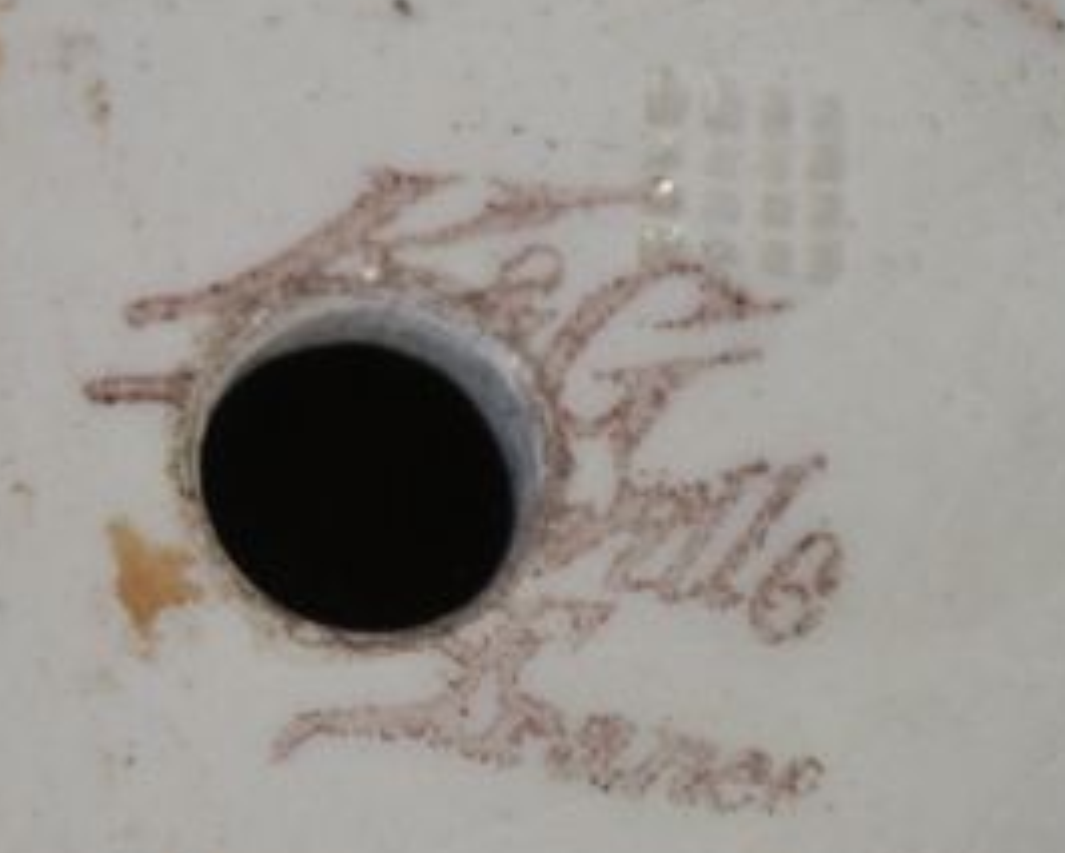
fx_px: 18947
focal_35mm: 601
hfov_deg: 3.2
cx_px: 336
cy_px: 689
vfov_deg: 2.6
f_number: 5.6
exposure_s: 1/125
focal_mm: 105
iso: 500
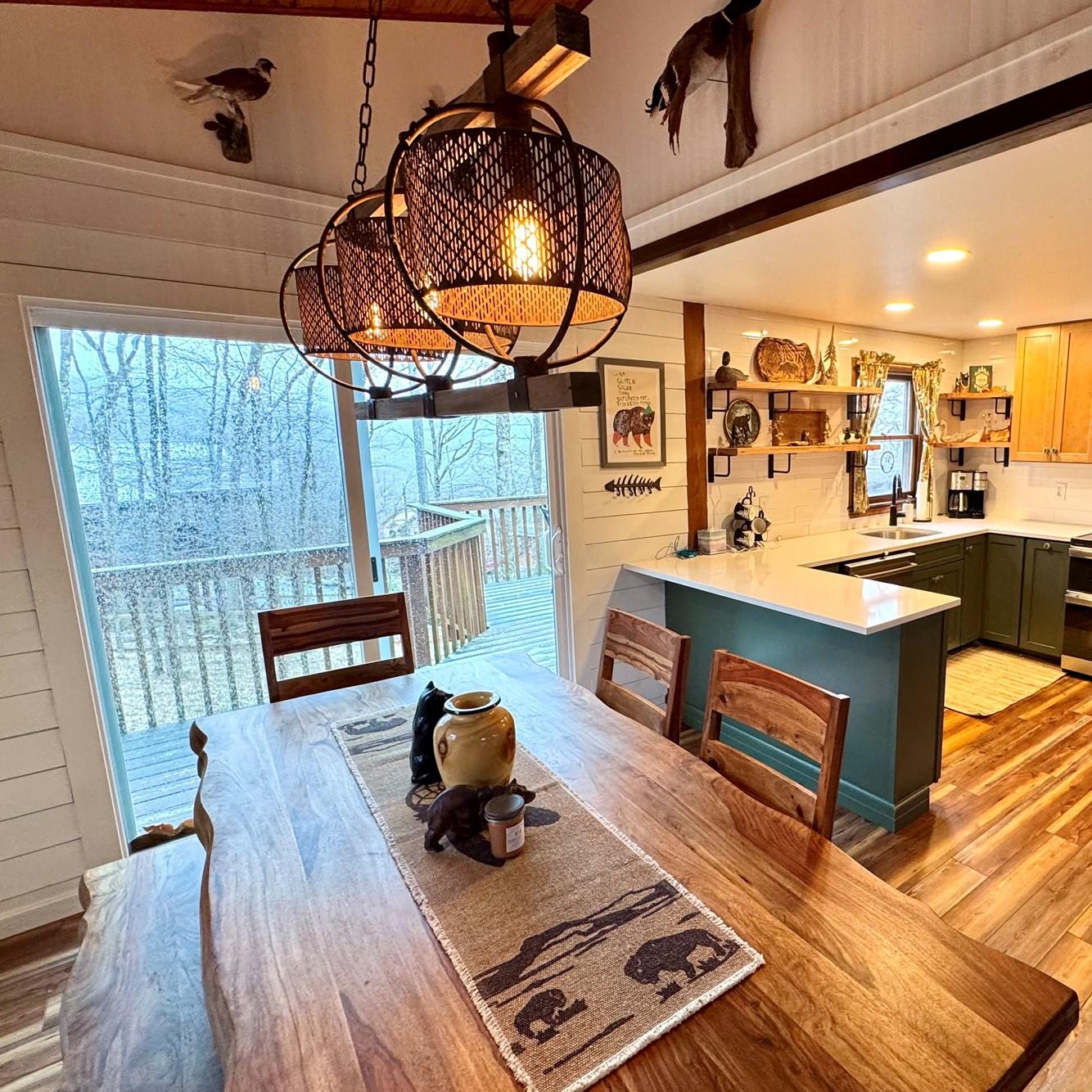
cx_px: 747
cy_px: 547
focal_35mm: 19
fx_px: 678
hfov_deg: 74.7
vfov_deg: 77.7
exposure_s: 1/60
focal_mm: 2.22
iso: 200
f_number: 2.2
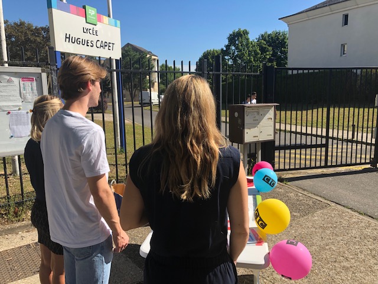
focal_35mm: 28
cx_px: 189
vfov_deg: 49.7
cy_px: 142
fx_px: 306
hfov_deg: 63.4
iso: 20
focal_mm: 3.99
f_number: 1.8
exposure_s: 1/1372
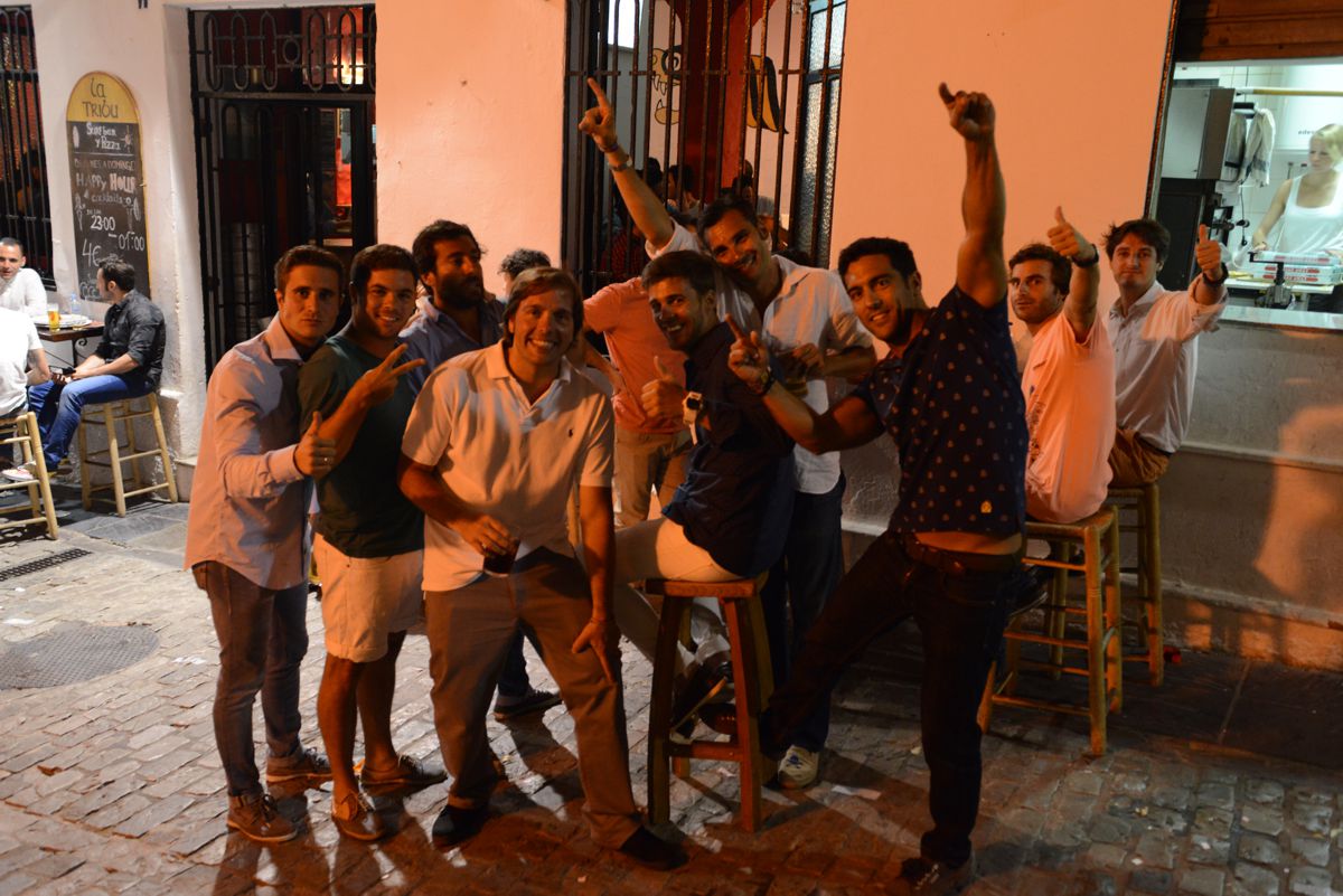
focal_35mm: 32
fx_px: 1194
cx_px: 672
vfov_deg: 41.1
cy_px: 448
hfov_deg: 58.7
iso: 3200
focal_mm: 32
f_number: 4
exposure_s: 1/30
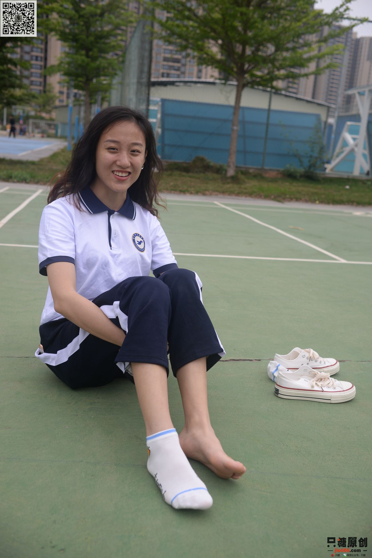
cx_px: 186
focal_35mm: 35
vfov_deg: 54.4
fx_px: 542
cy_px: 279
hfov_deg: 37.9
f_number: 5
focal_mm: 35
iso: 250
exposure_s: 1/320
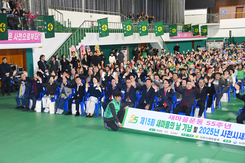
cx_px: 122
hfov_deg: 38.2
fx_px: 354
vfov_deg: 26.0
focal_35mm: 52
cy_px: 82
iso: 3200
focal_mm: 52
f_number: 7.1
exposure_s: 1/250
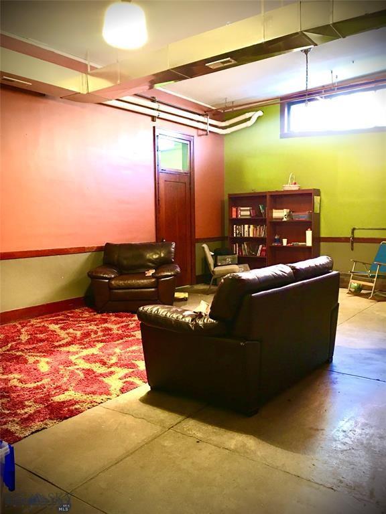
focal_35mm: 29
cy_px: 257
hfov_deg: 48.2
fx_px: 431
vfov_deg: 61.7
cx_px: 193
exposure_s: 1/10
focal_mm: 4.15
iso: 100
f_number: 2.2
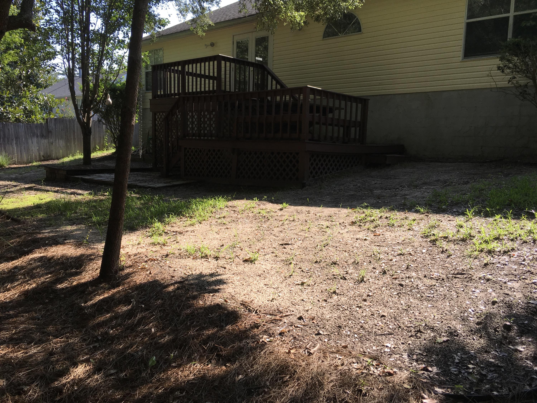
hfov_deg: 61.7
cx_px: 268
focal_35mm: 29
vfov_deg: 48.2
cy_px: 202
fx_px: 450
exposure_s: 1/582
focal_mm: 4.15
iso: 25
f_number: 2.2
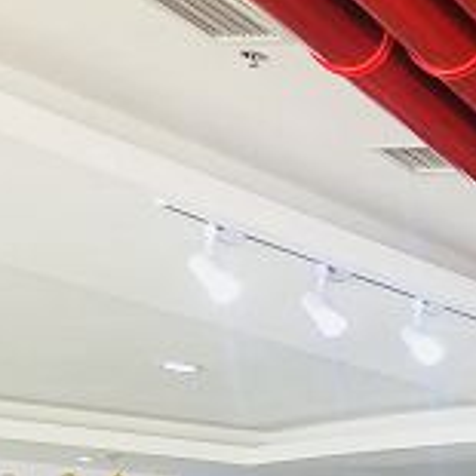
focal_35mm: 115
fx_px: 1789
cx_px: 1093
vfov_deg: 14.3
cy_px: 679
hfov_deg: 12.4
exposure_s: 1/20
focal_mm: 3.99
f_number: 1.8
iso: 40
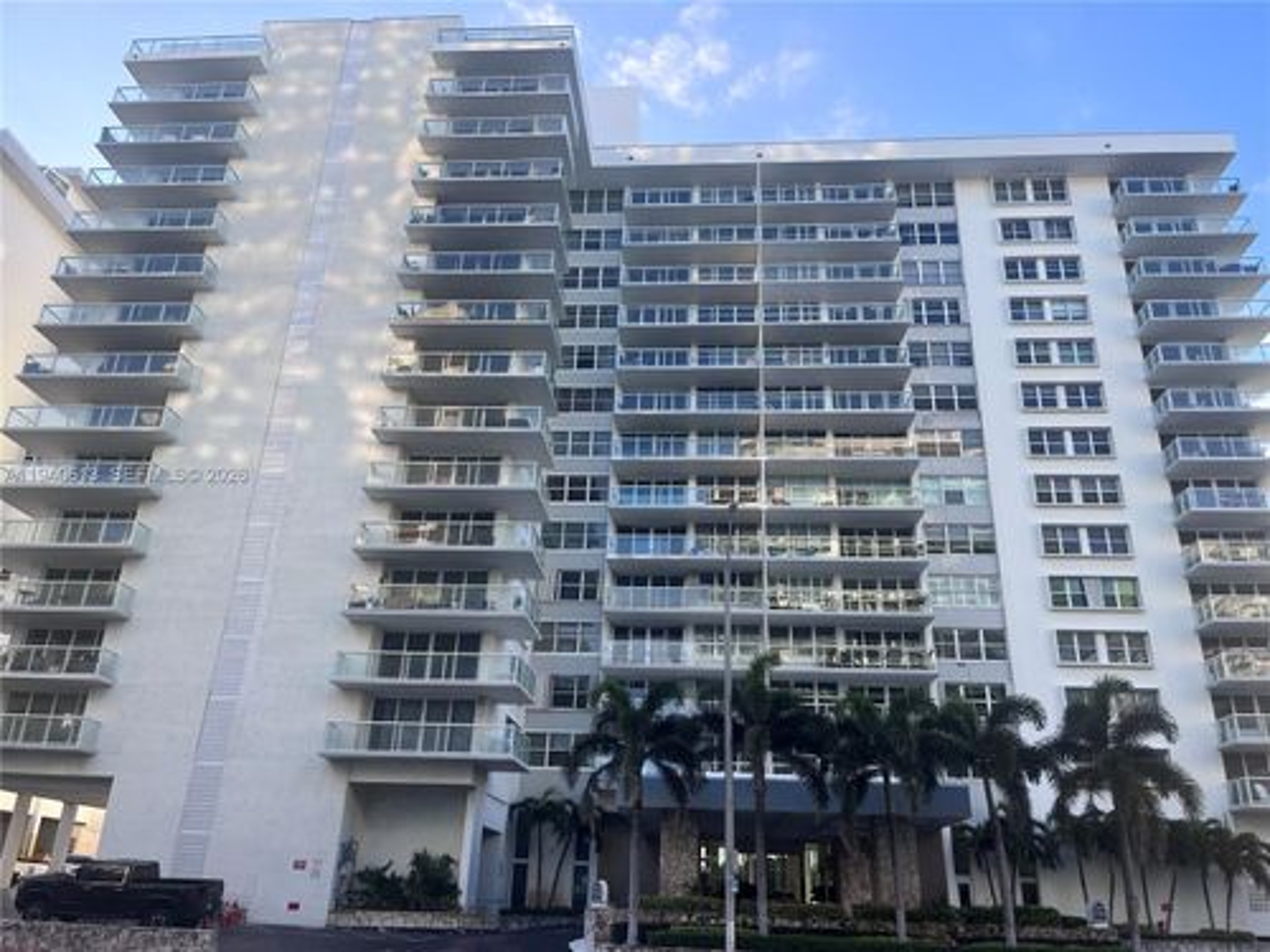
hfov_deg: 67.3
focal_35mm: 26
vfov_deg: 53.1
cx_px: 635
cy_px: 476
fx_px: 954
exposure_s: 1/737
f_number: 1.6
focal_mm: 5.1
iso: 50
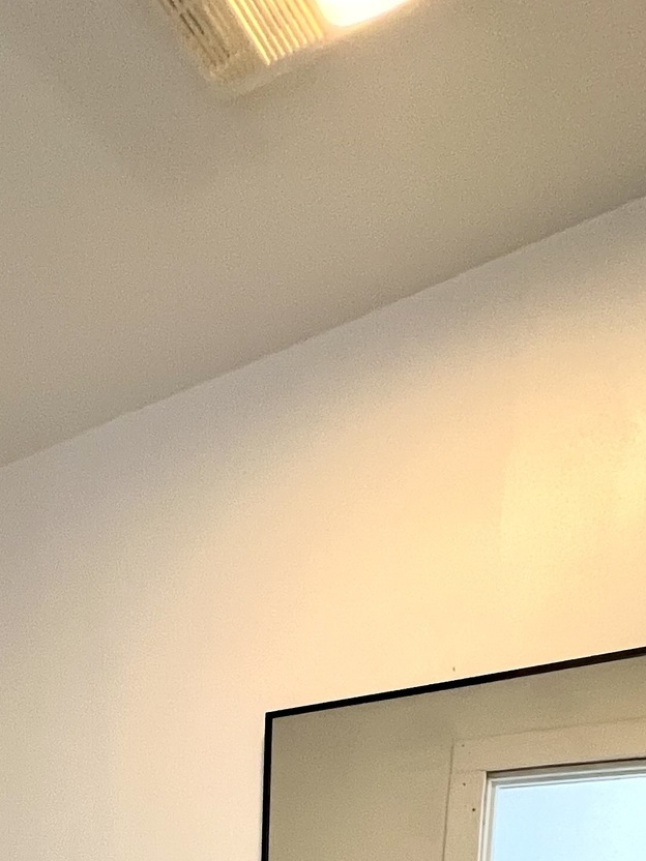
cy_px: 1076
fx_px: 896
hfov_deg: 37.3
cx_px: 74
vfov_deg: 36.7
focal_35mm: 36
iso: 400
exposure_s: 1/60
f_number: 1.8
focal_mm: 1.57
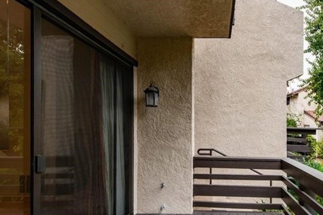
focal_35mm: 21
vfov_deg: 59.3
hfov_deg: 78.4
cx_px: 216
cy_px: 123
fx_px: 188
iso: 400
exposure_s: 1/125
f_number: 6.3
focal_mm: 14
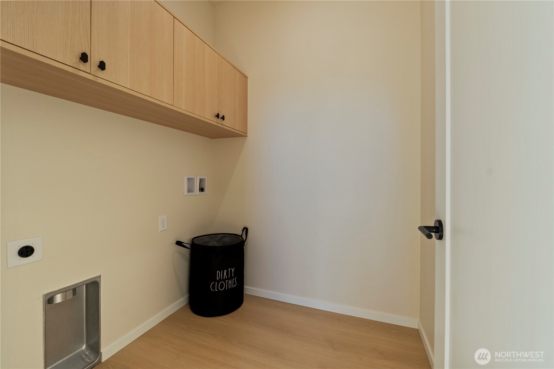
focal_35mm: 15
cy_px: 184
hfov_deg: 100.4
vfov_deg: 77.3
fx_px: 231
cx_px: 277
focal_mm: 10
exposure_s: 1/8
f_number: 9
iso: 250
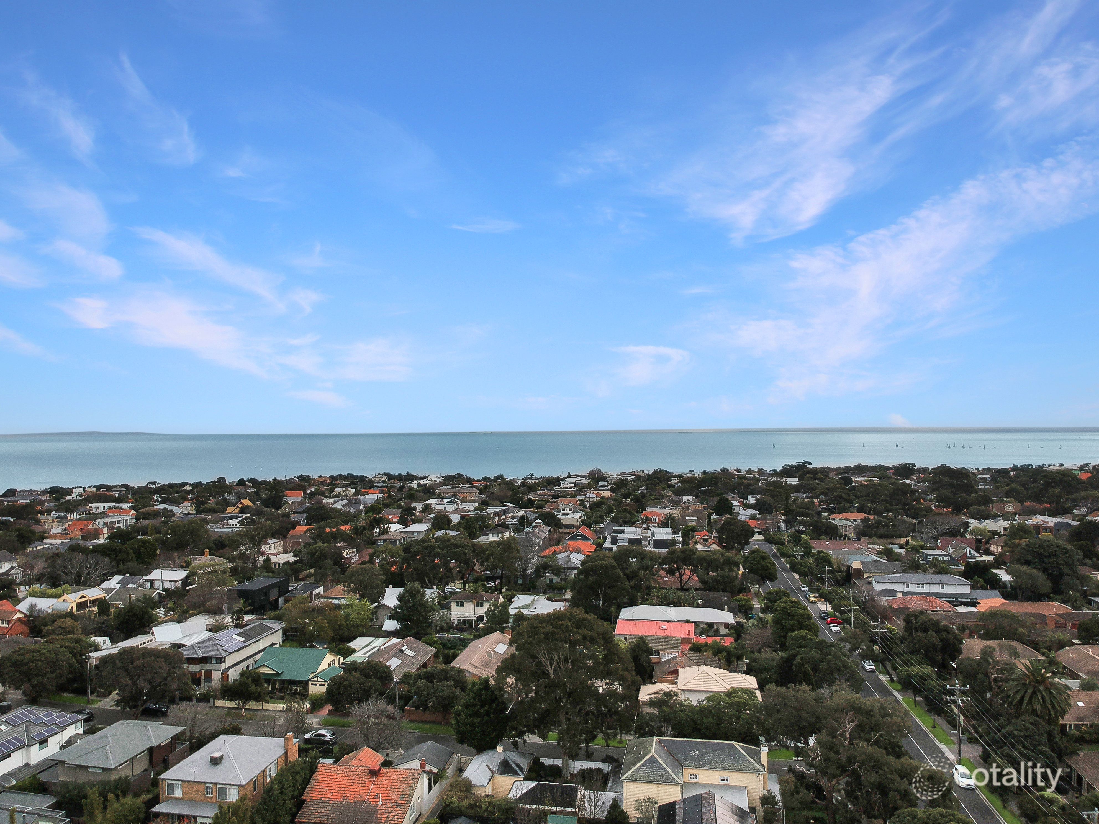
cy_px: 412
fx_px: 794
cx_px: 550
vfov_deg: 54.9
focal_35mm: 25
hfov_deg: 69.4
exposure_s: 1/1250
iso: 100
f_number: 2.6
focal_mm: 4.49
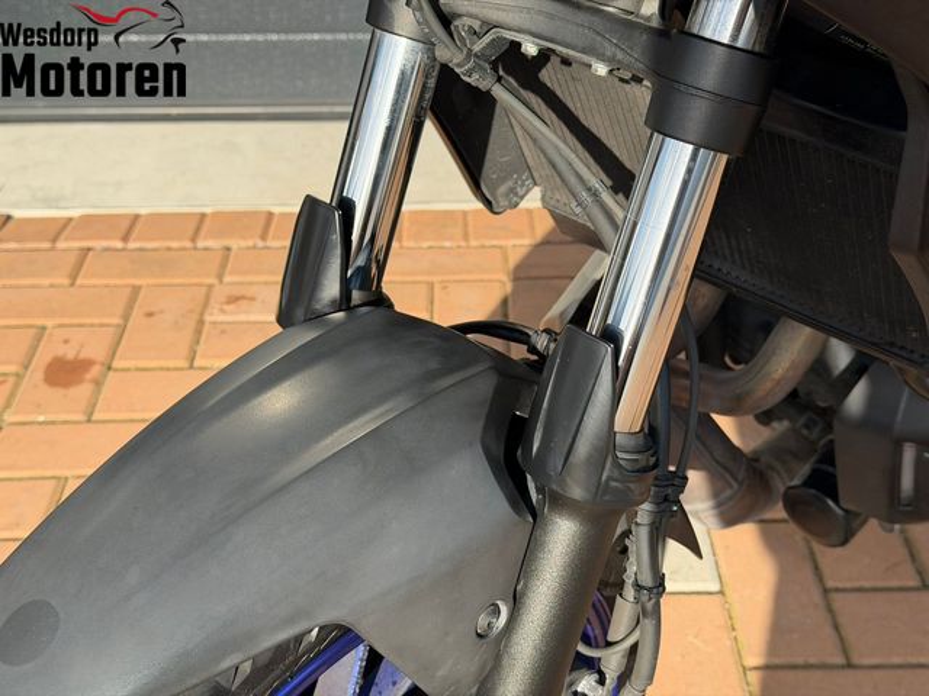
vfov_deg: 30.3
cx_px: 464
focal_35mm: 48
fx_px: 1288
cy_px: 348
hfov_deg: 39.7
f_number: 1.78
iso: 80
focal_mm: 6.76
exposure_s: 1/2342
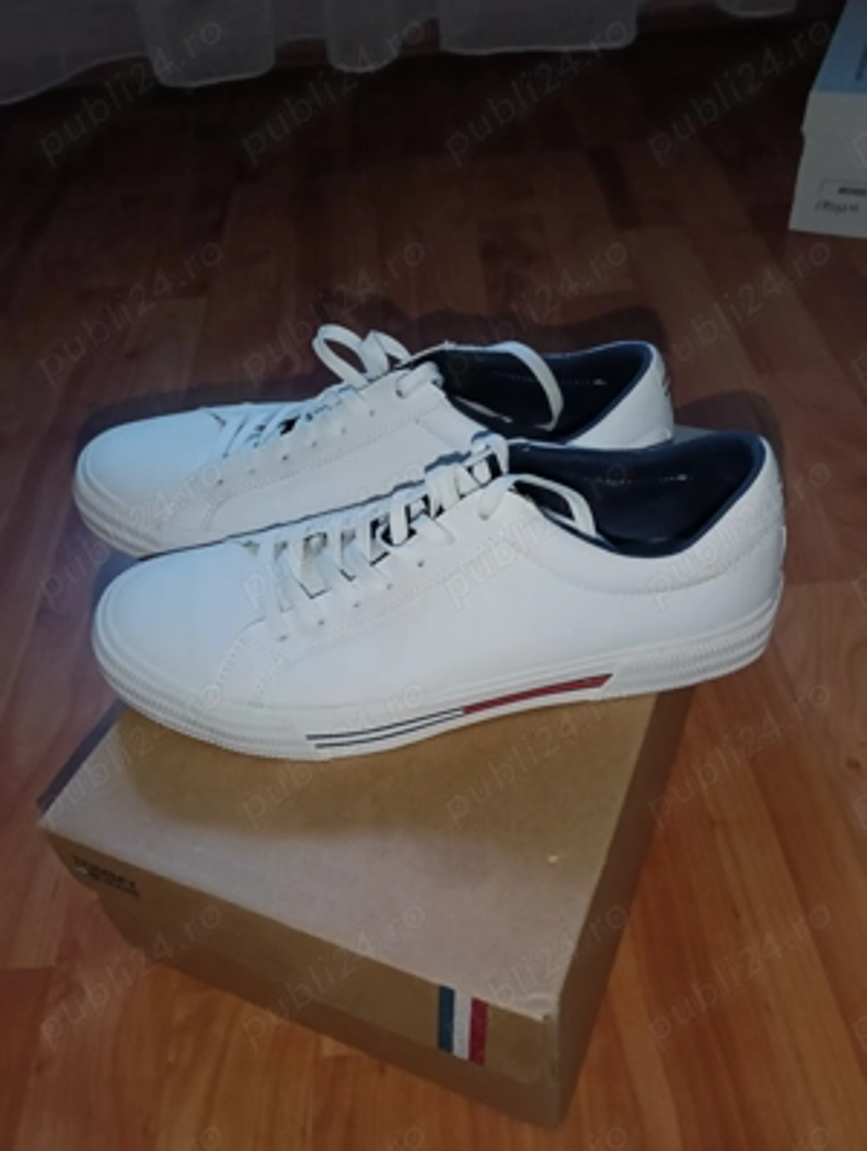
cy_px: 576
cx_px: 434
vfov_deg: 65.2
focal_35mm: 27
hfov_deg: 51.5
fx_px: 899
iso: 1250
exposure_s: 1/25
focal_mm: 3.98
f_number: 1.8
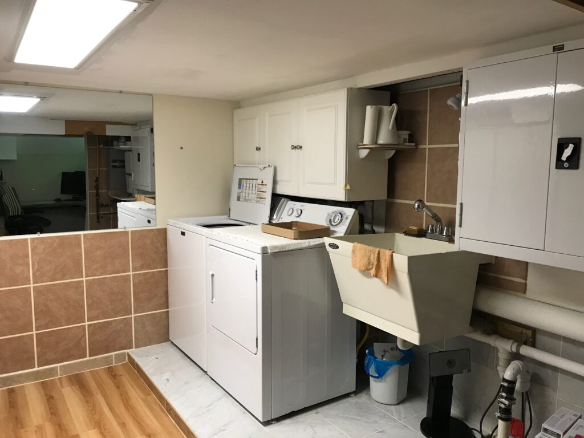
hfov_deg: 63.4
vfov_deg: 49.7
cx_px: 292
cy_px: 219
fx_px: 472
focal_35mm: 28
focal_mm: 3.99
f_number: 1.8
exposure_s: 1/30
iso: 40
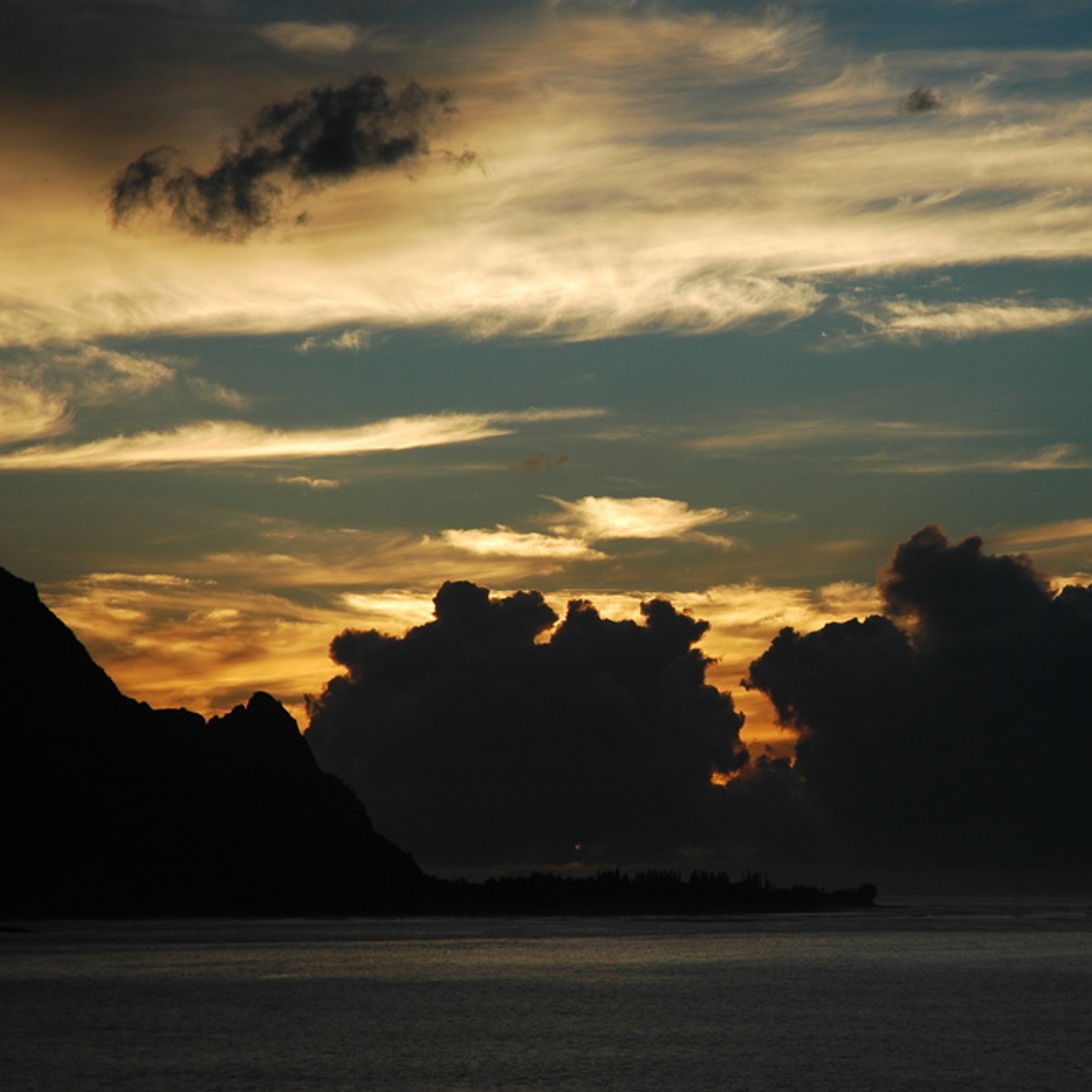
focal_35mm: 135
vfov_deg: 12.9
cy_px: 544
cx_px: 715
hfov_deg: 12.9
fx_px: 4818
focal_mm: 70
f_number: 4.5
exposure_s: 1/250
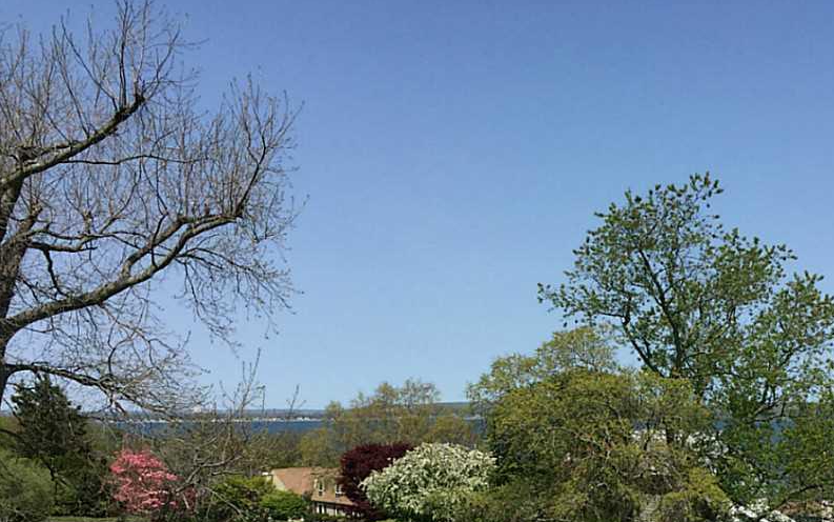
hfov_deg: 61.2
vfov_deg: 40.5
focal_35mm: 31
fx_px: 705
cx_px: 420
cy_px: 311
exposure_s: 1/2326
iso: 32
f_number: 2.2
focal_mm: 4.15
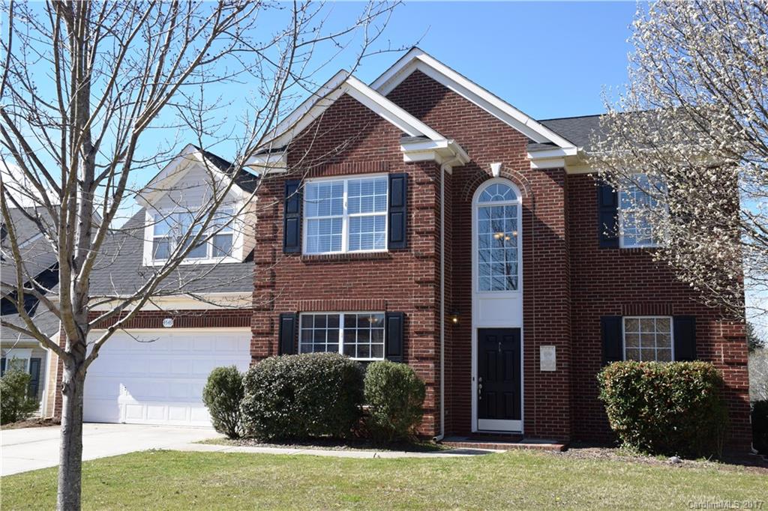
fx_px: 768
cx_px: 384
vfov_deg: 36.8
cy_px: 256
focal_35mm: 36
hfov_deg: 53.1
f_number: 8
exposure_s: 1/250
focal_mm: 24
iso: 200
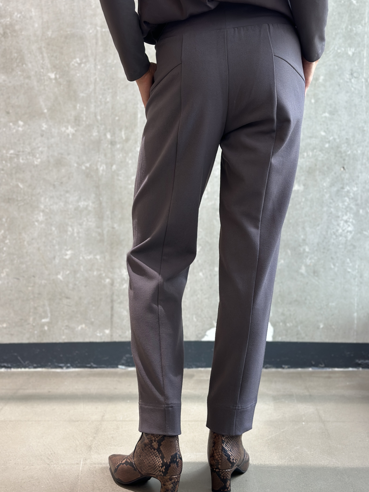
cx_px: 185
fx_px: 753
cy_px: 238
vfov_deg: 36.2
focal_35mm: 53
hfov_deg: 27.5
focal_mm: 6.86
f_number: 1.78
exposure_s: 1/100
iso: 160
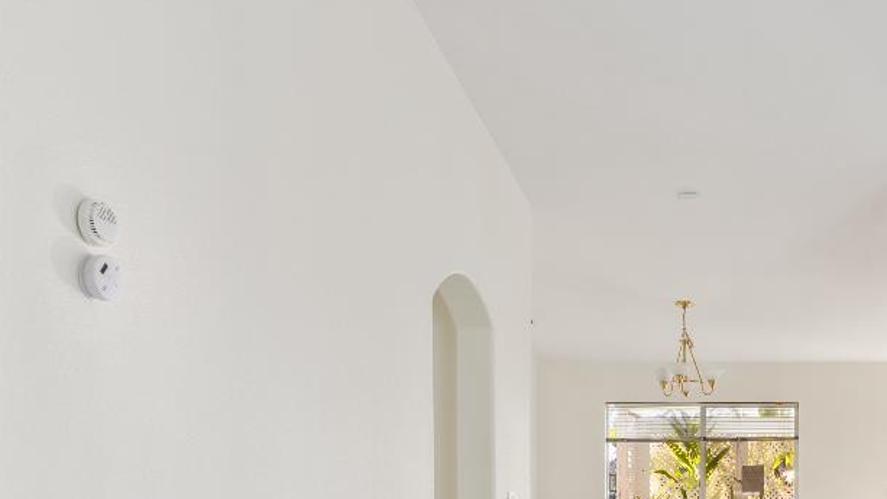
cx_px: 774
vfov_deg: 27.1
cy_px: 521
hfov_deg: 45.4
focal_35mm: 41
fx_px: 964
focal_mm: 16
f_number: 7.1
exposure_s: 1/20
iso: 160
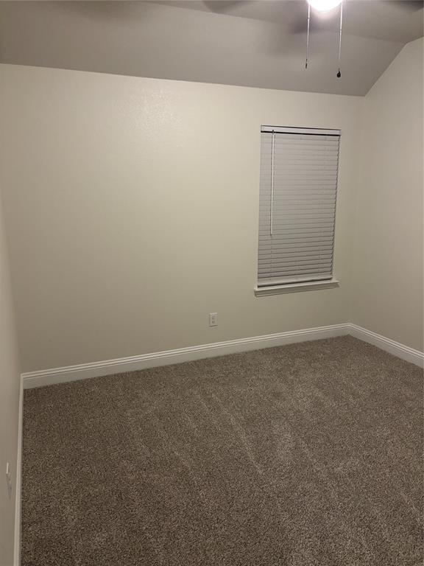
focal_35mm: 26
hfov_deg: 53.1
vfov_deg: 67.3
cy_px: 283
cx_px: 212
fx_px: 425
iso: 400
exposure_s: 1/40
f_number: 1.6
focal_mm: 5.96
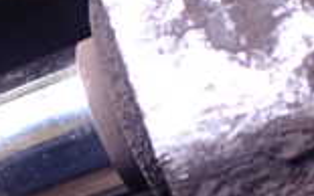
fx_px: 1053
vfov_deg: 10.6
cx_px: -47
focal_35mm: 123
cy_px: 154
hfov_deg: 16.4
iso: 800
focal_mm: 5.4
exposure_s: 1/50
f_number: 2.3
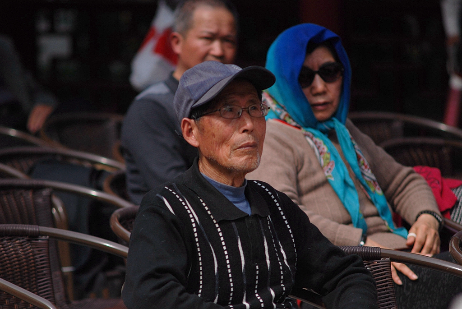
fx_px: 4046
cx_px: 231
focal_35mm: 315
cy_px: 154
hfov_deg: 6.5
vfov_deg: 4.4
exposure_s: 1/800
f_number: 4
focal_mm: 210
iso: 200
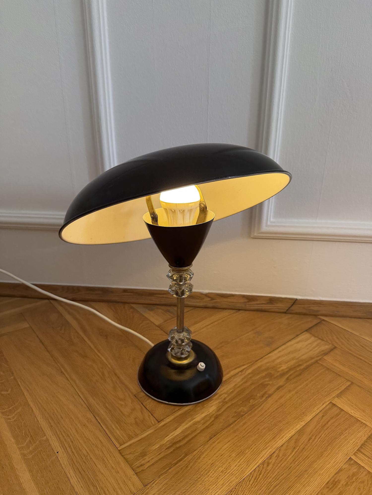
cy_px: 248
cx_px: 186
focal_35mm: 24
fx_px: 344
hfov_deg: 56.8
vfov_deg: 71.6
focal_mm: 6.76
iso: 160
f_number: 1.78
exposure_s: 1/100
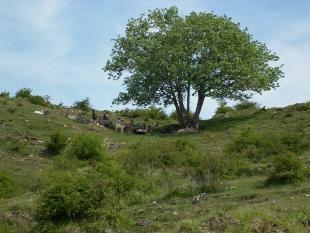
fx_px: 1003
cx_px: 155
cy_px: 116
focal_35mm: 112
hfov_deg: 17.6
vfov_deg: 13.2
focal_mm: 20
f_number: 6.2
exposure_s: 1/250
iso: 80
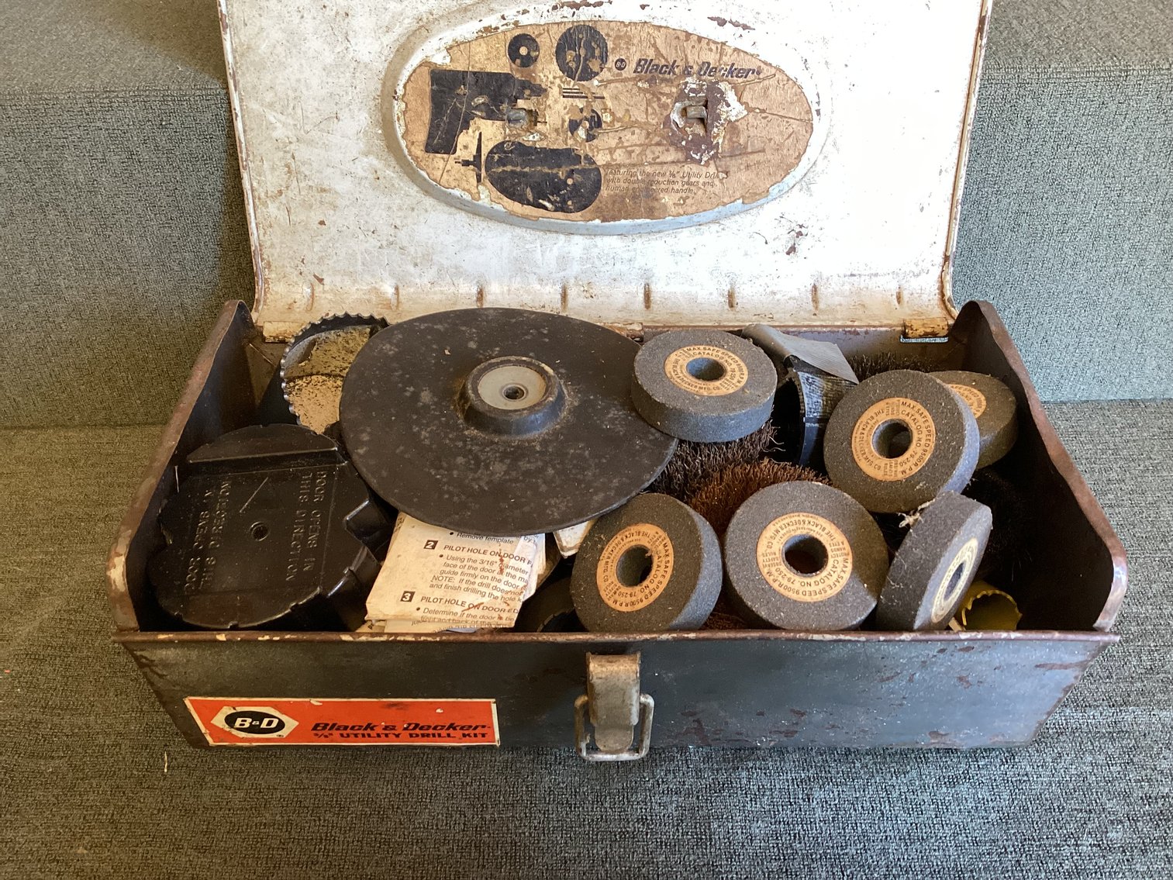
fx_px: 1051
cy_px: 440
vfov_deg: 45.4
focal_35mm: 31
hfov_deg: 58.3
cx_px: 586
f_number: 2.4
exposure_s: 1/60
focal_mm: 3.3
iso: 125
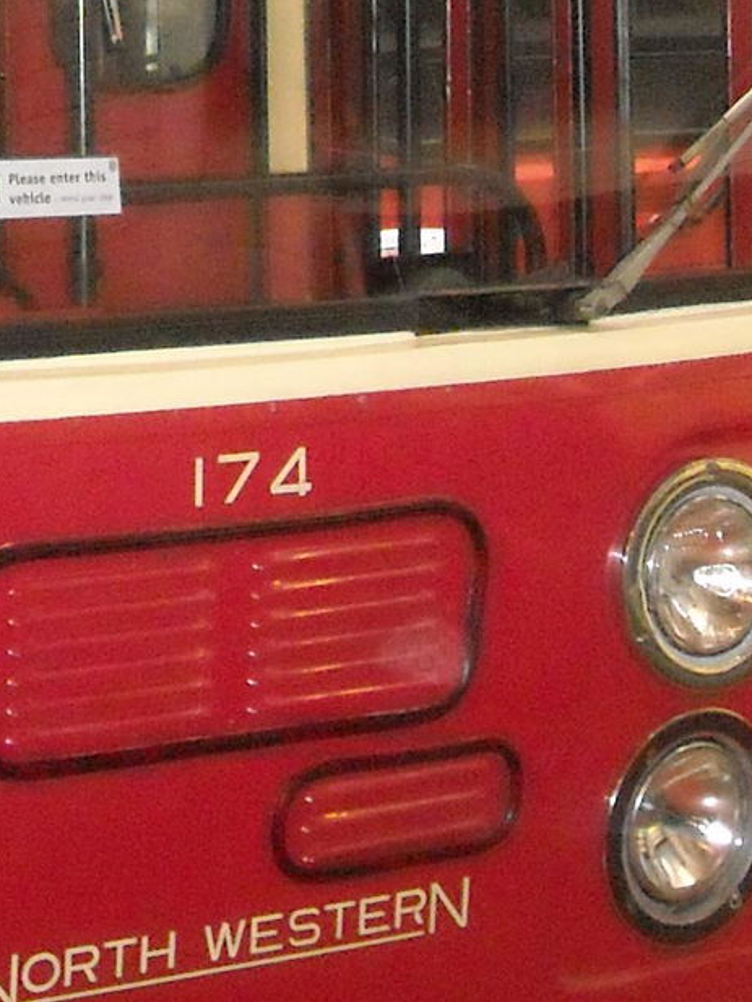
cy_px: -418
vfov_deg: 15.3
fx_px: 3504
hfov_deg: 12.1
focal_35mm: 121
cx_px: -23
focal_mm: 5.7
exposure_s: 1/60
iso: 644
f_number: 2.8
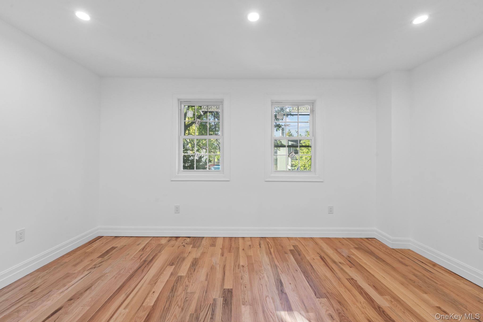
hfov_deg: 104.3
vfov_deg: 81.2
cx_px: 242
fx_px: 188
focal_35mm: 14
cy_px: 161
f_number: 10
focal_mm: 14
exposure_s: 1/8
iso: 640
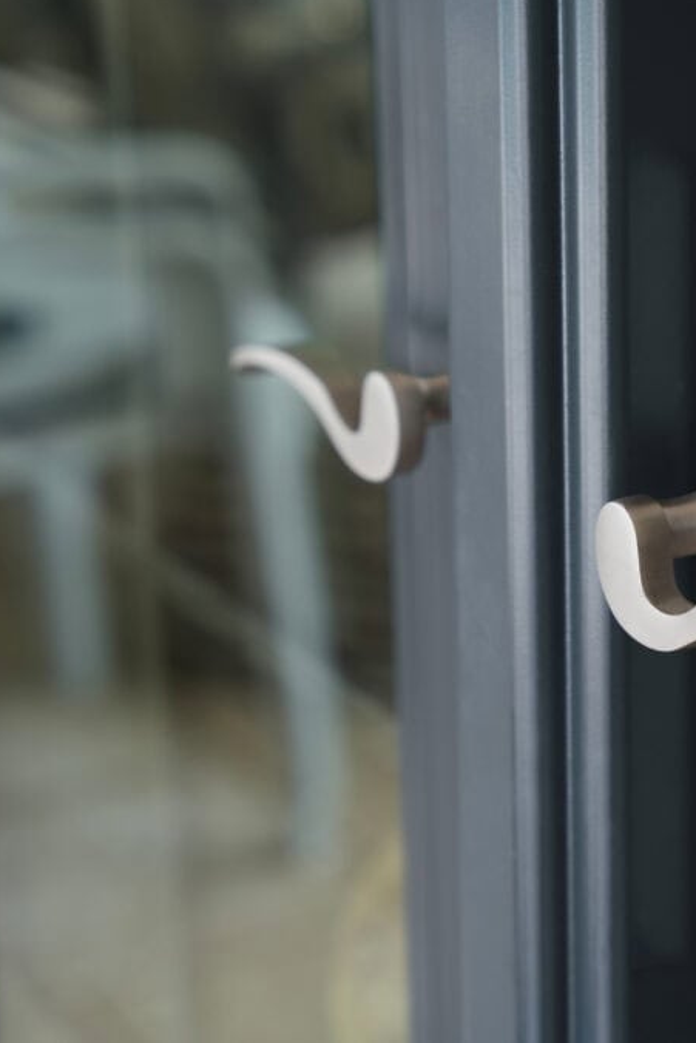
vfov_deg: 19.3
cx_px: 625
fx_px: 3072
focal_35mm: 106
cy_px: 518
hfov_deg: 12.8
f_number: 4
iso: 320
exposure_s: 1/125
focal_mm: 70
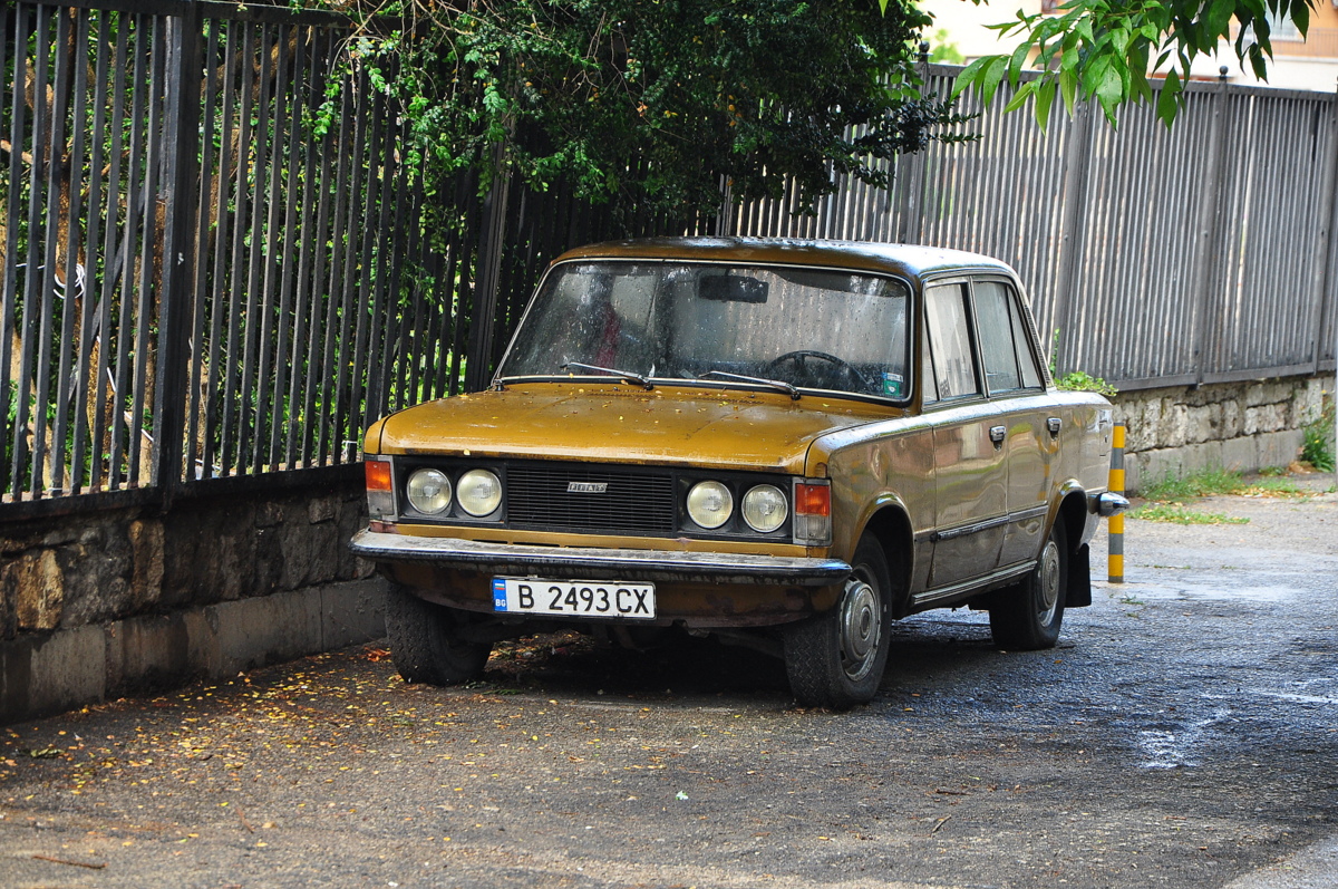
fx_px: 5847
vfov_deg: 8.7
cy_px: 444
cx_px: 669
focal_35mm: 158
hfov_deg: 13.1
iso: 400
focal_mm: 105
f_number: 5.6
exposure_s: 1/125
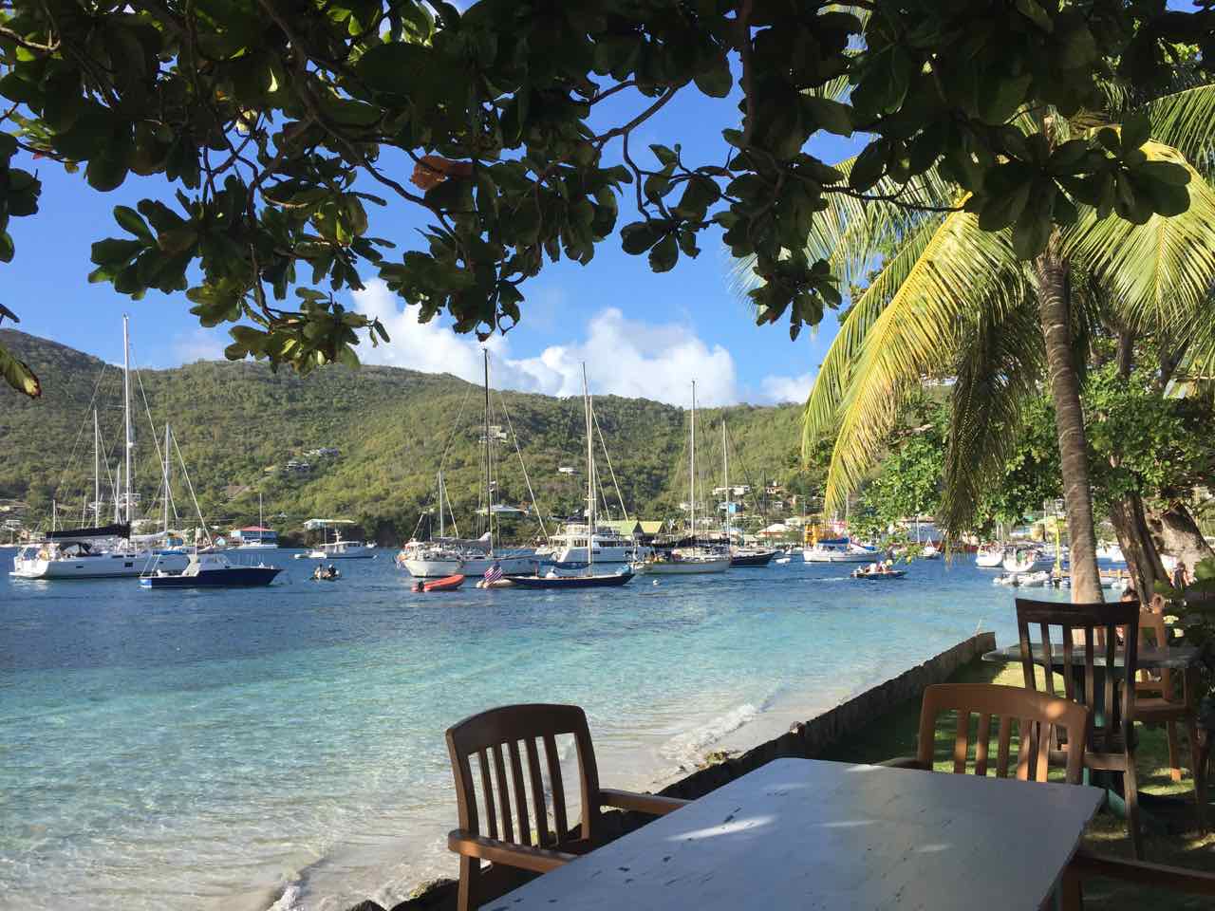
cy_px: 456
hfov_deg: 61.7
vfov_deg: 48.2
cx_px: 608
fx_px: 1018
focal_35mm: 29
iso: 32
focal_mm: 4.15
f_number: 2.2
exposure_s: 1/1412
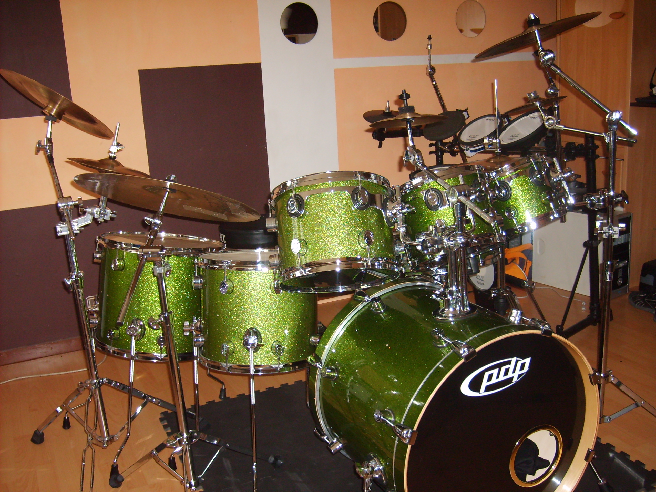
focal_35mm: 35
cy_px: 246
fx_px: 663
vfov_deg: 40.7
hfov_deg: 52.6
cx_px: 328
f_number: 2.8
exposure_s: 1/45
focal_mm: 5.8
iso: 133
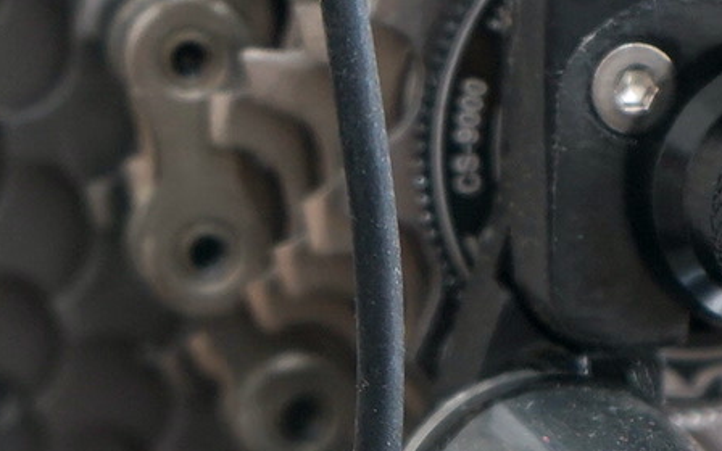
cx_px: 1136
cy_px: 1164
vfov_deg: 4.9
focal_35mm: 260
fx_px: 5116
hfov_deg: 7.9
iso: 400
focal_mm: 52
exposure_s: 1/60
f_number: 5
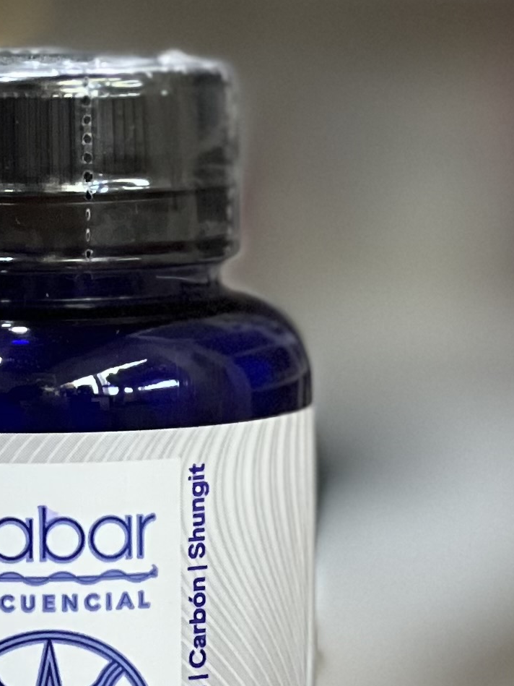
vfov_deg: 6.0
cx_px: 55
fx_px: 6473
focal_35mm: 327
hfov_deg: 4.5
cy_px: 622
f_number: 2.8
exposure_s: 1/20
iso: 400
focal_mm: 9
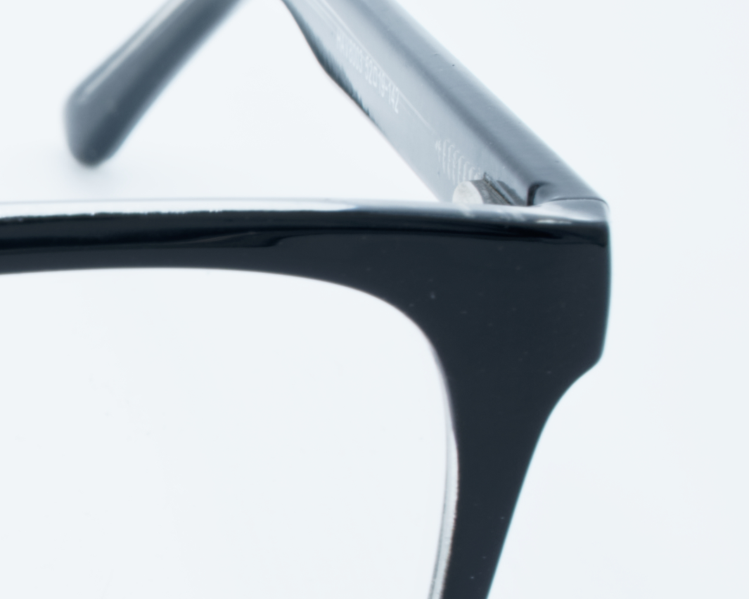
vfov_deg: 7.0
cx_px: -610
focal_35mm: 222
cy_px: 519
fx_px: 4921
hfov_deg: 8.4
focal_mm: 42
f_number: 16
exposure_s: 1/20
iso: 100
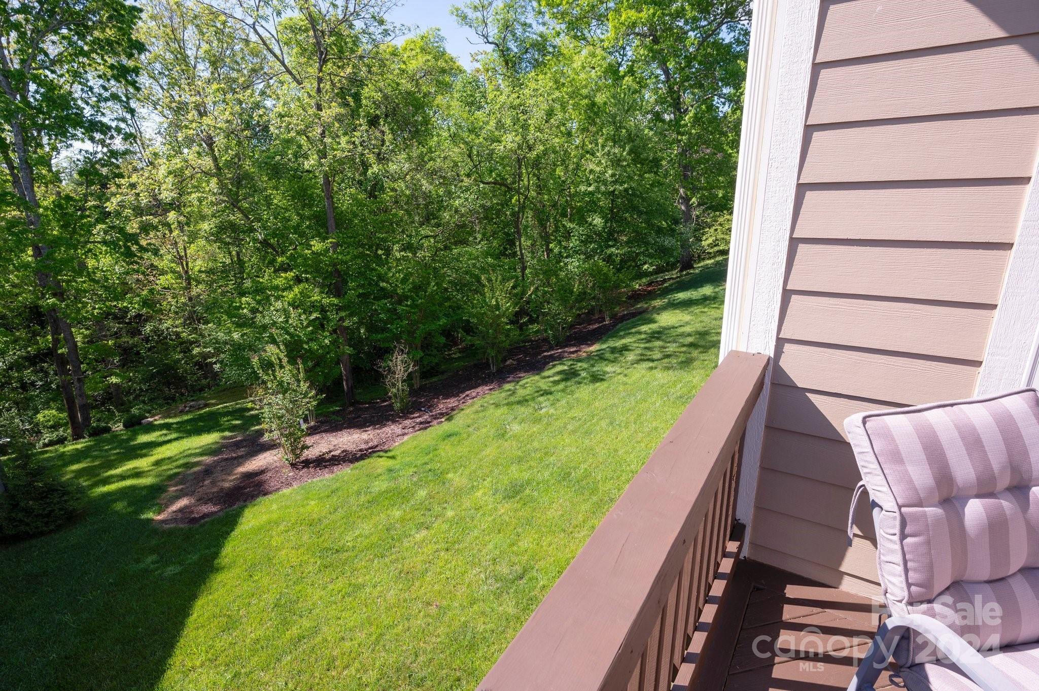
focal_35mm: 18
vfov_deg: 68.8
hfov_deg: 91.7
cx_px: 520
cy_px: 346
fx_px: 505
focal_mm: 17.5
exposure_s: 1/250
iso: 250
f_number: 8
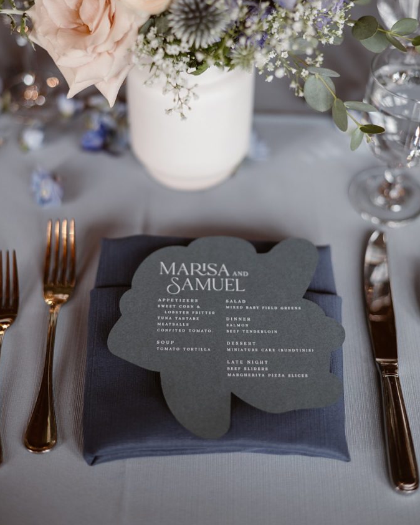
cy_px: 207
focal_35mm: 57
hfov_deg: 26.7
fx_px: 886
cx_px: 209
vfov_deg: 32.9
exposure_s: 1/250
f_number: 1.8
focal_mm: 50
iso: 800
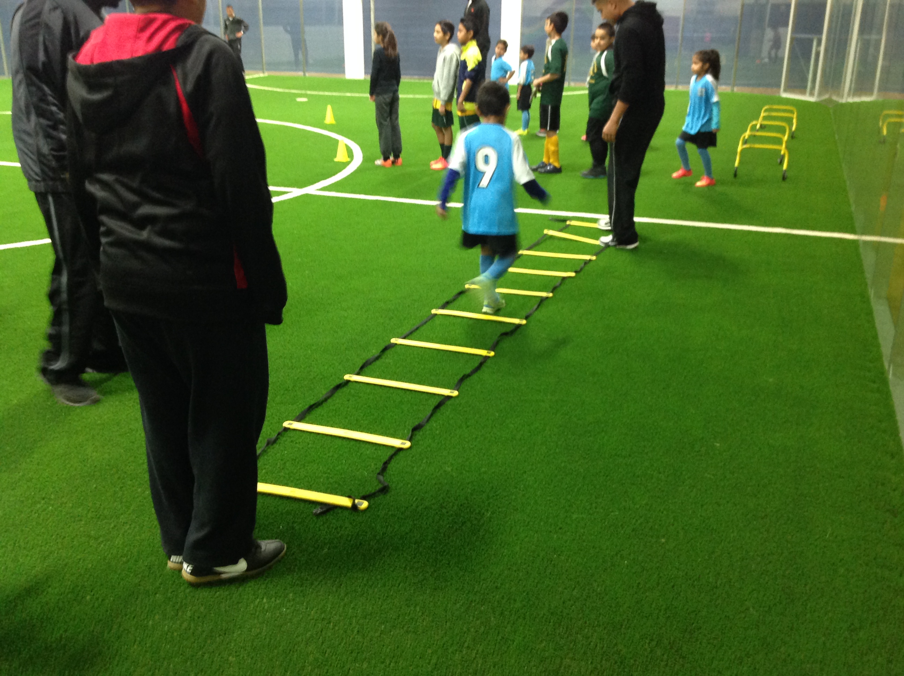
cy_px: 338
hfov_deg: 52.7
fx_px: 913
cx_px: 452
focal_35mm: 35
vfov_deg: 40.6
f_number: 2.4
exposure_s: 1/15
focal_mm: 4.28
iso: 250
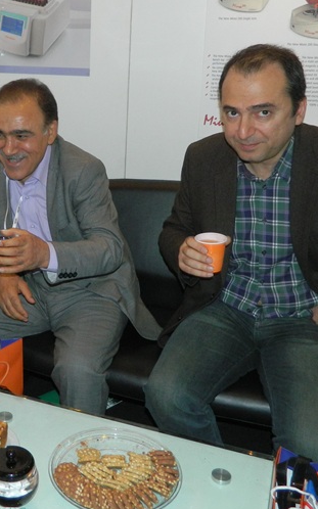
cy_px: 216
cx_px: 32
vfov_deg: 43.4
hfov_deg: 27.0
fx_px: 638
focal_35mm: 46
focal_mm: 4.5
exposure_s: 1/30
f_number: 3.1
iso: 200
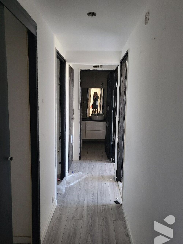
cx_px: 92
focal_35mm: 26
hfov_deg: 53.1
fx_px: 183
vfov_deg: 67.3
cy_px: 122
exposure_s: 1/50
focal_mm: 4.25
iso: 200
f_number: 1.8
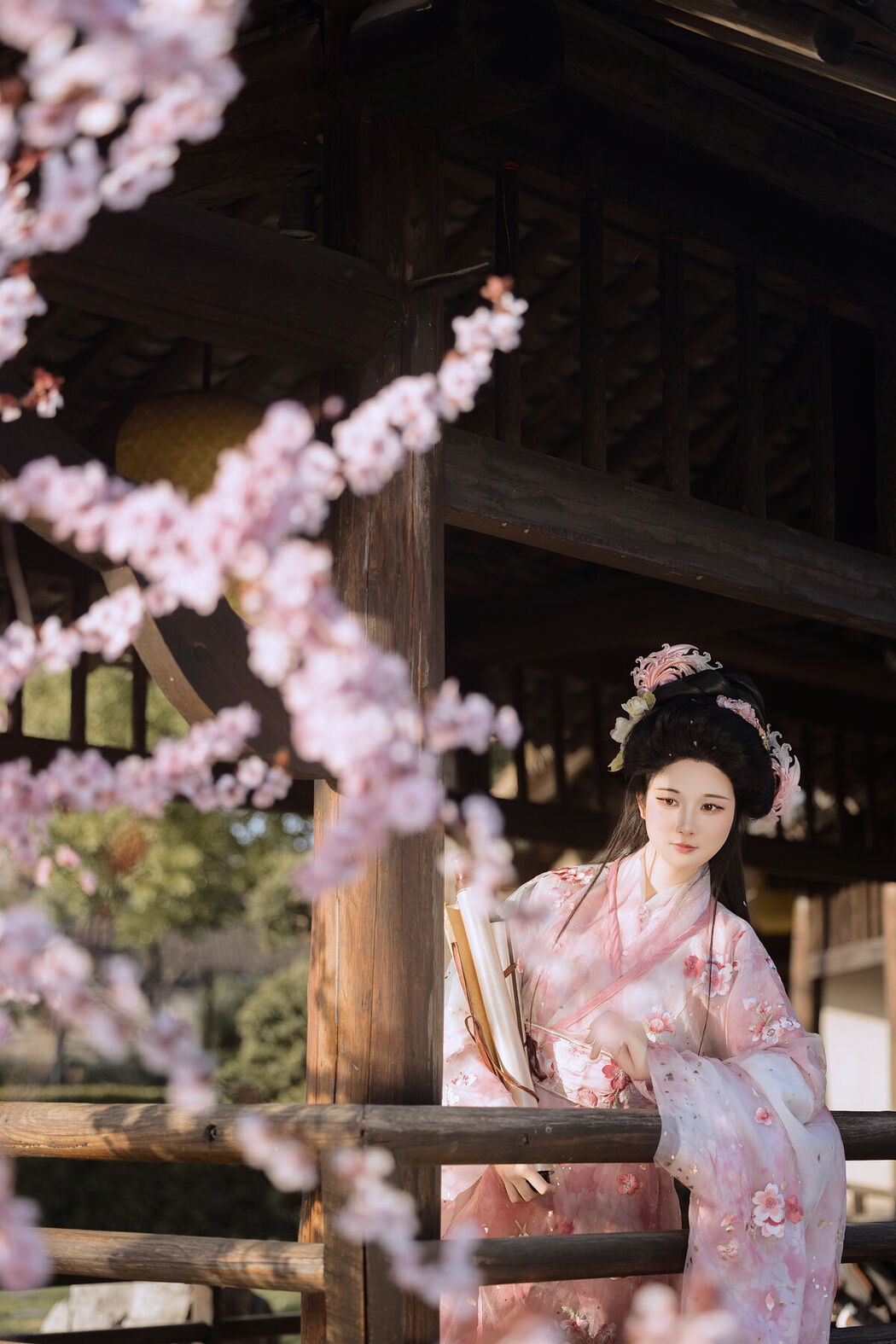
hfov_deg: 19.5
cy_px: 672
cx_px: 448
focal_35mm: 70
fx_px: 2613
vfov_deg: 28.8
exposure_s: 1/500
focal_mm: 70
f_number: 2.8
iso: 100
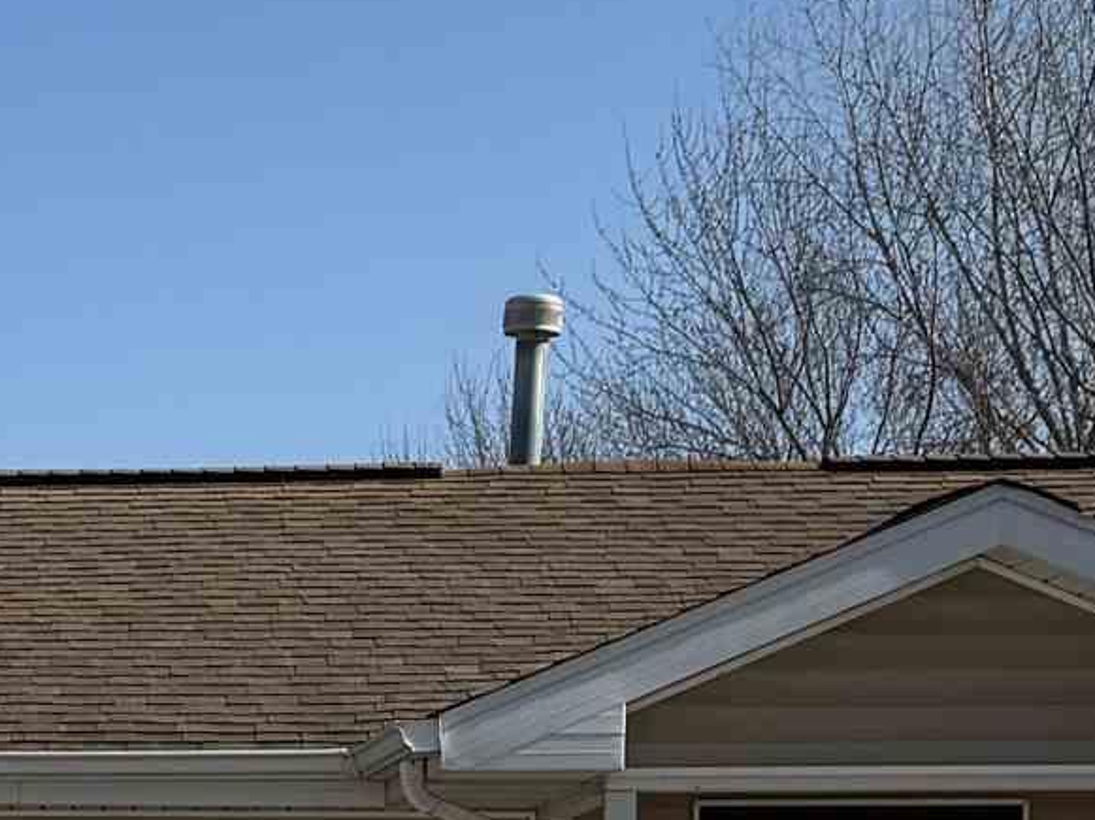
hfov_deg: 15.0
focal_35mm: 127
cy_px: 1103
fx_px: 4015
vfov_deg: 11.3
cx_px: -249
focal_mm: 6.76
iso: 80
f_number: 1.78
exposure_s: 1/5814
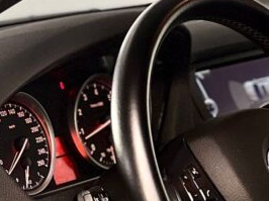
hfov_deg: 8.5
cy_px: 169
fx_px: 1801
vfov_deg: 6.4
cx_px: 253
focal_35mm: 232
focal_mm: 9
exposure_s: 1/40
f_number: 2.8
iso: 250
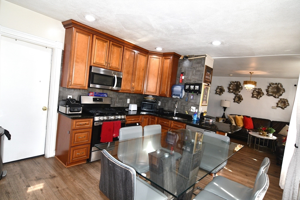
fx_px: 150
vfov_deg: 67.4
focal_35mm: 18
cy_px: 100
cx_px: 150
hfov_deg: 90.0
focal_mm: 12
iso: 1000
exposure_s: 1/80
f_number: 7.1
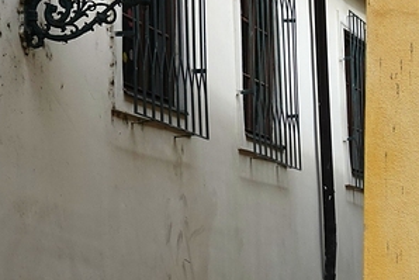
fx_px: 1525
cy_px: 268
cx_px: 693
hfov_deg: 14.2
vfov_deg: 10.4
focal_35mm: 131
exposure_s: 1/800
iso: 125
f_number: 3.5
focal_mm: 14.4
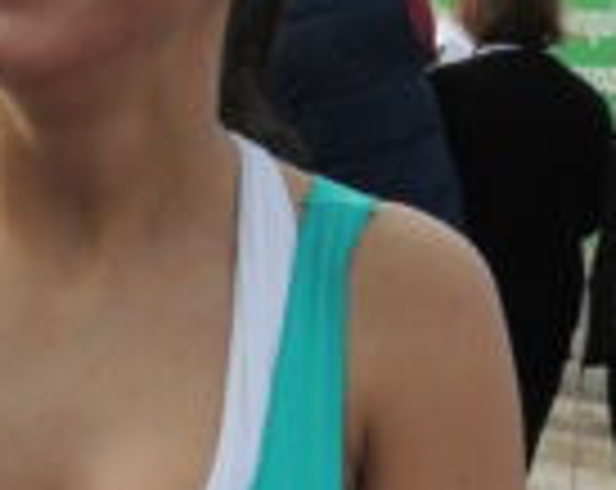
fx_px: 4057
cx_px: -189
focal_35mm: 223
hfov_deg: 8.6
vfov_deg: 6.9
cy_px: 81
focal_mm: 10.7
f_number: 3.7
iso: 100
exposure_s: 1/400
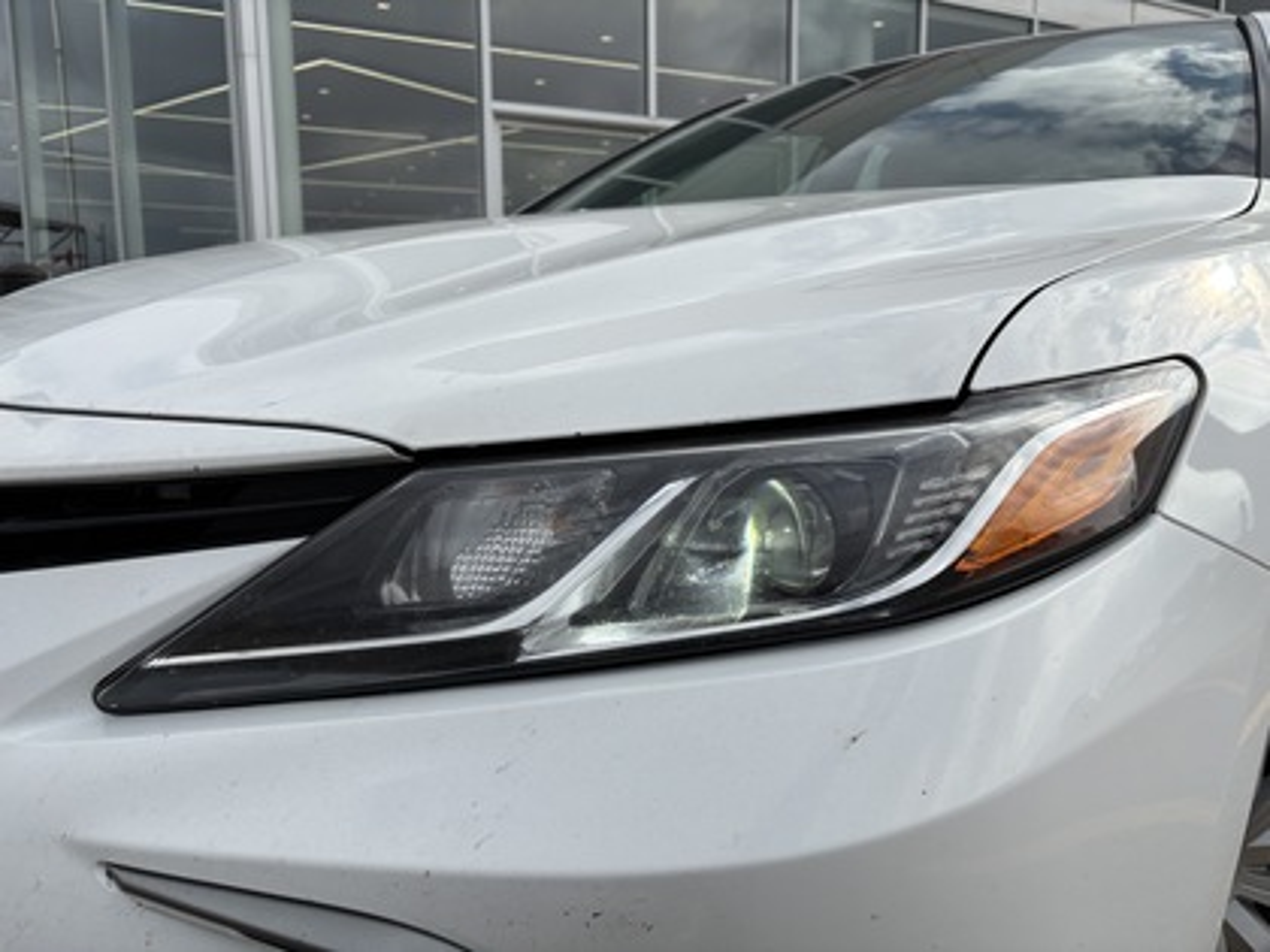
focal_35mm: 26
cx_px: 635
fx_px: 954
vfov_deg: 53.1
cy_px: 476
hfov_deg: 67.3
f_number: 1.6
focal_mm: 5.96
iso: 50
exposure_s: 1/3534
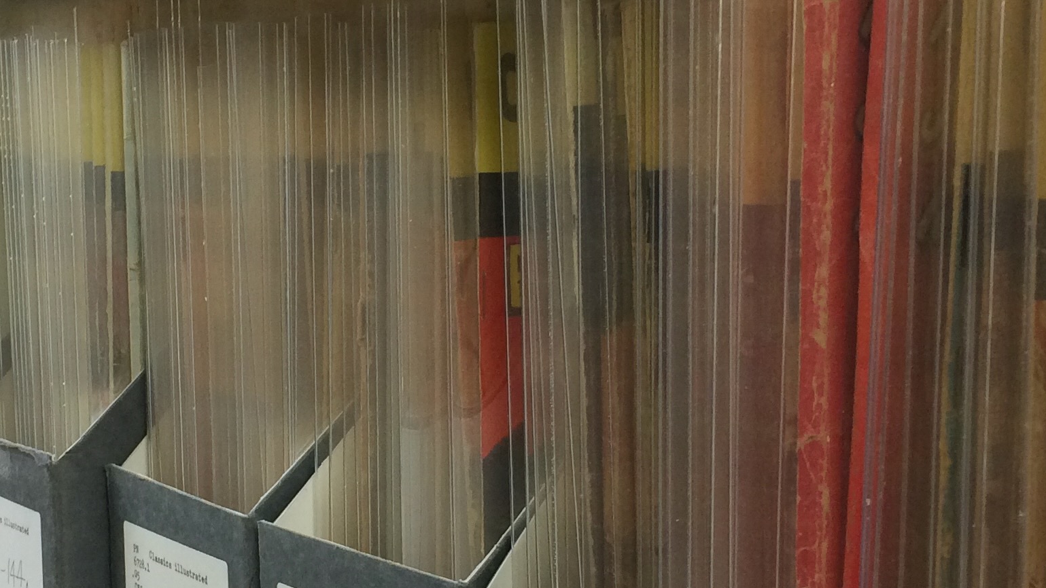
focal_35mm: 67
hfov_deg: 31.2
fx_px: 1858
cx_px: 347
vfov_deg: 18.0
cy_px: 288
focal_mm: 4.15
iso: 125
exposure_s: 1/30
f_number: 2.2
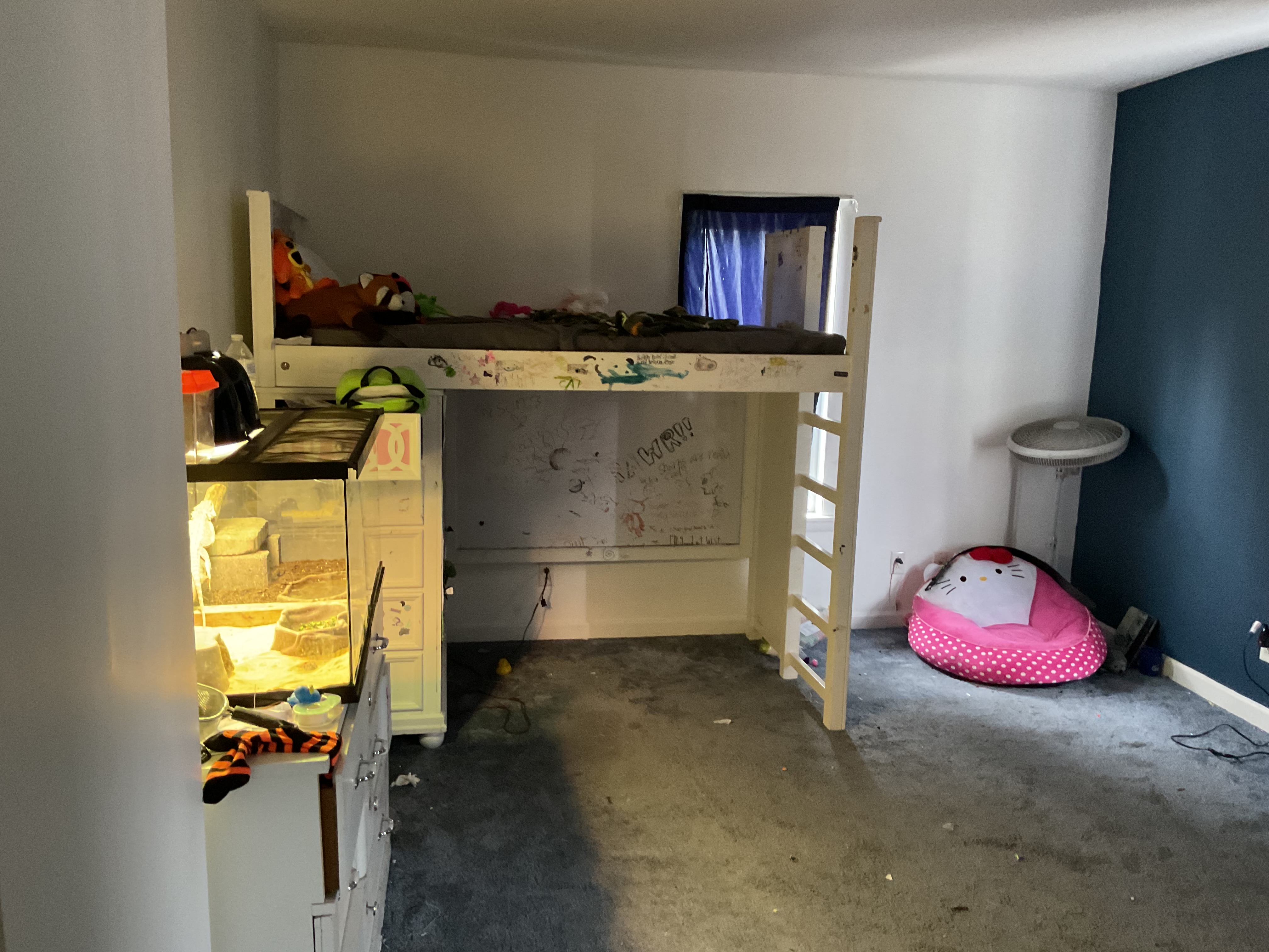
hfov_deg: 61.7
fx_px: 1063
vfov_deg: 48.2
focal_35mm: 29
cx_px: 634
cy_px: 476
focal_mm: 3
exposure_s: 1/30
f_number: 1.8
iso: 400
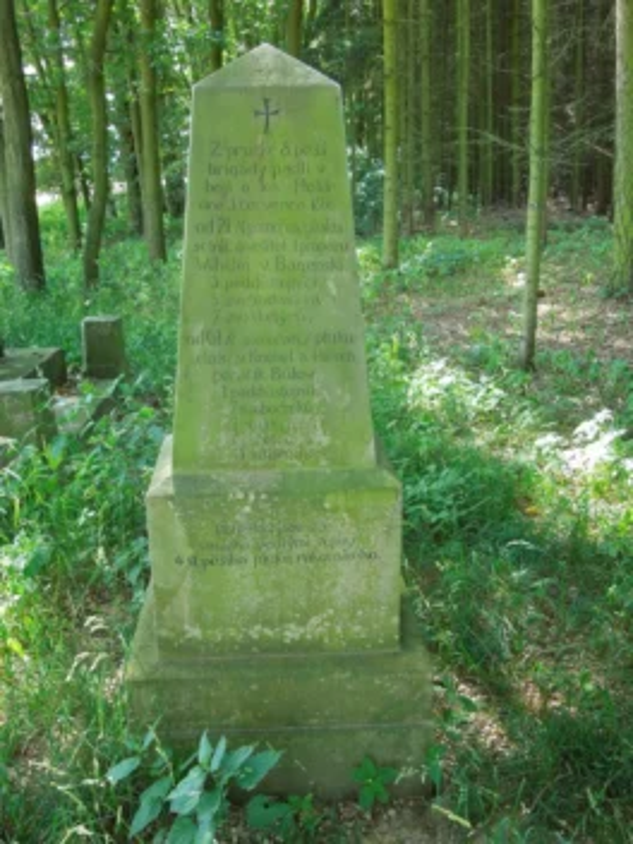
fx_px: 853
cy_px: 422
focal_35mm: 35
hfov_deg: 40.7
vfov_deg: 52.6
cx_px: 316
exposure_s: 1/100
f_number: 3.7
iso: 400
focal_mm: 6.3
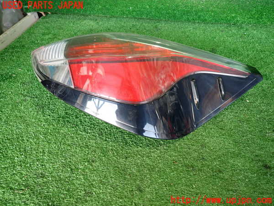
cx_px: 137
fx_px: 198
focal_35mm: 25
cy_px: 103
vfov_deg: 54.9
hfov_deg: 69.4
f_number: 2
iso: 320
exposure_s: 1/30
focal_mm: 4.5
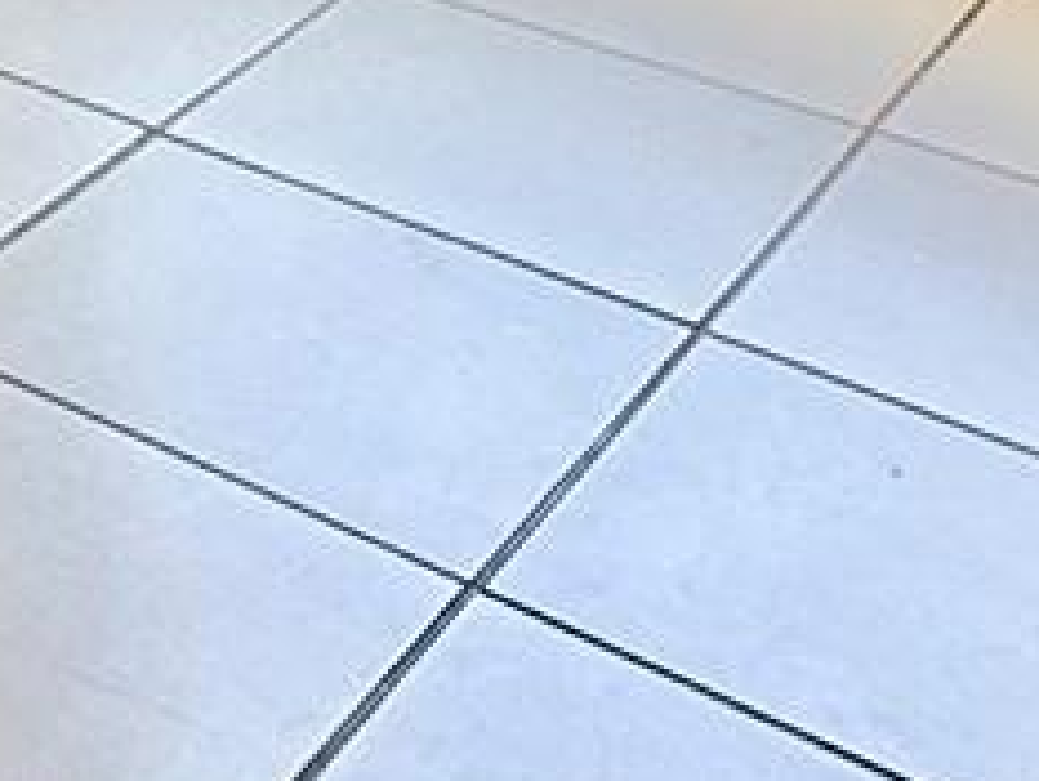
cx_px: -941
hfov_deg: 16.4
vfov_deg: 11.9
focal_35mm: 96
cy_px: -1196
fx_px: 2883
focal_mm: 2.22
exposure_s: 1/56
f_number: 2.2
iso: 64
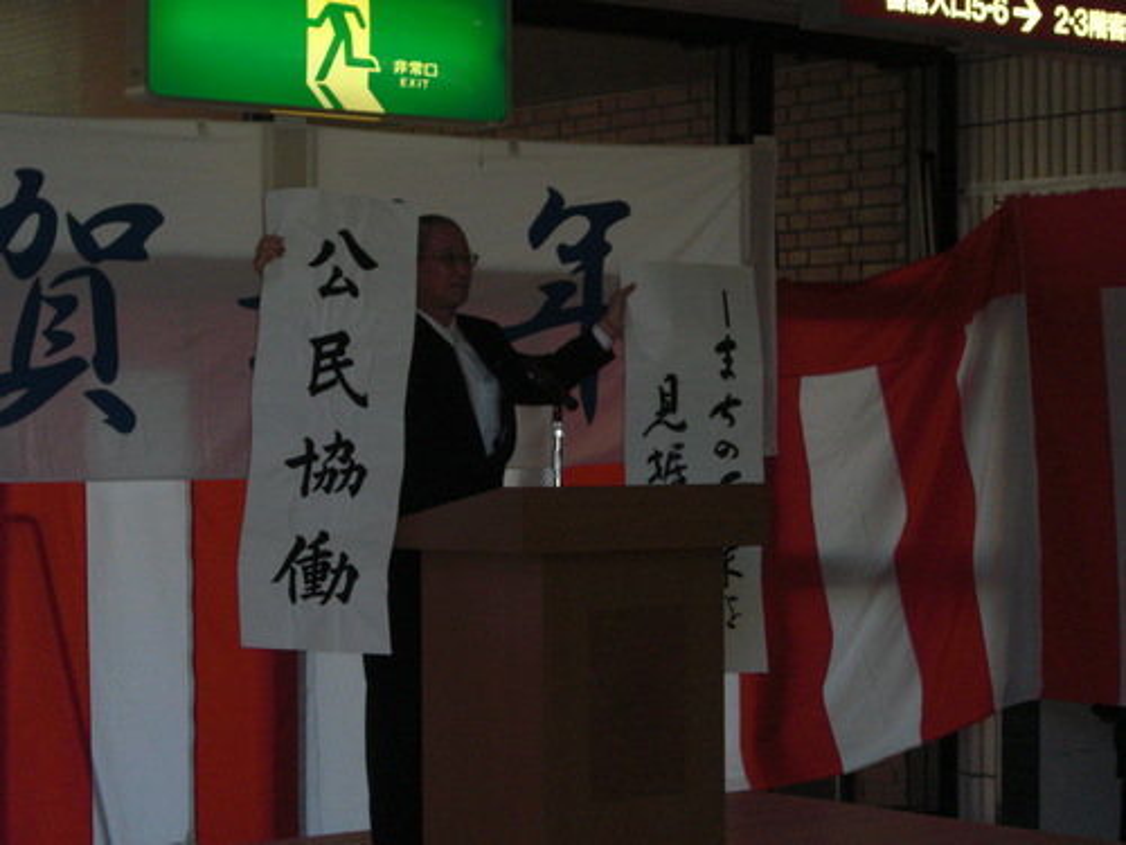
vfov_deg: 16.6
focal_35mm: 89
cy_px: 422
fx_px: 2895
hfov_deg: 22.0
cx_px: 563
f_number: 4.8
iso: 200
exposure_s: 1/60
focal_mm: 15.7
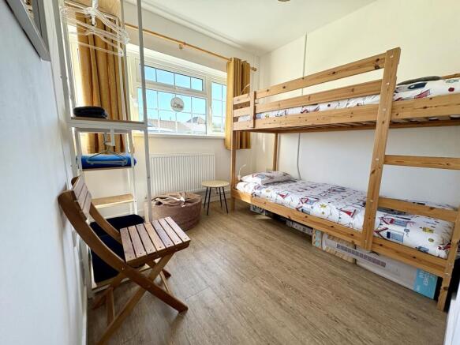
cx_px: 230
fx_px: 186
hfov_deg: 102.1
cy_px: 172
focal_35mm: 14
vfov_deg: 85.7
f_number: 2.2
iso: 64
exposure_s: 1/142
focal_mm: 2.22
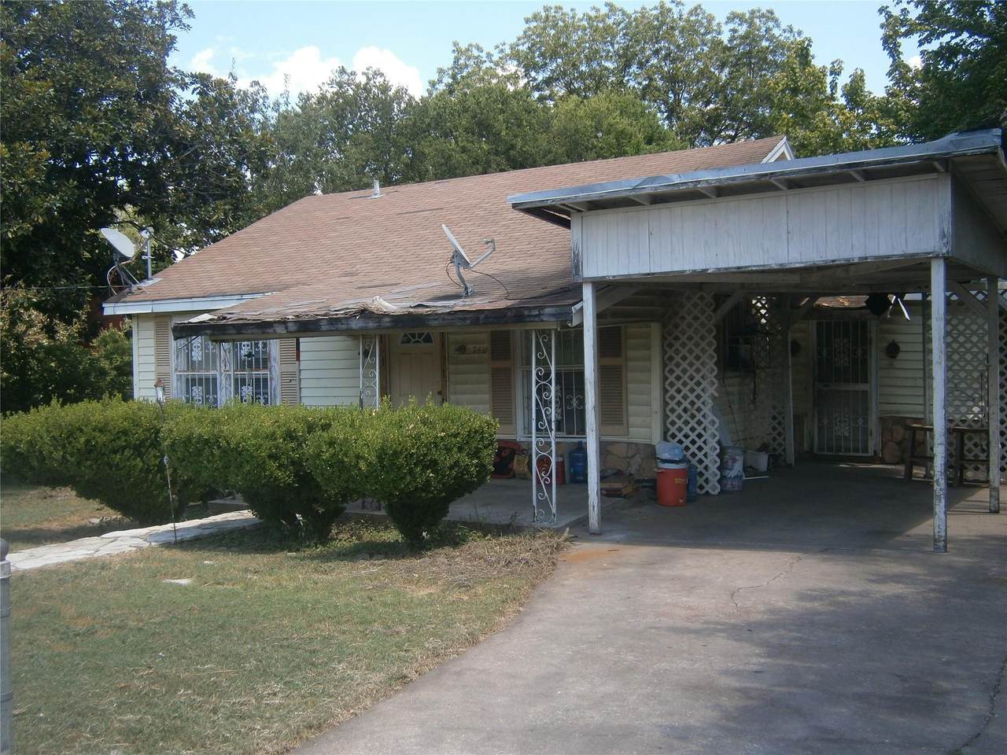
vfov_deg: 39.7
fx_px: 1047
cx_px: 504
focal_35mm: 36
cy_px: 378
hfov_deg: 51.4
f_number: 3.1
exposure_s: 1/320
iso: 80
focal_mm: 6.4
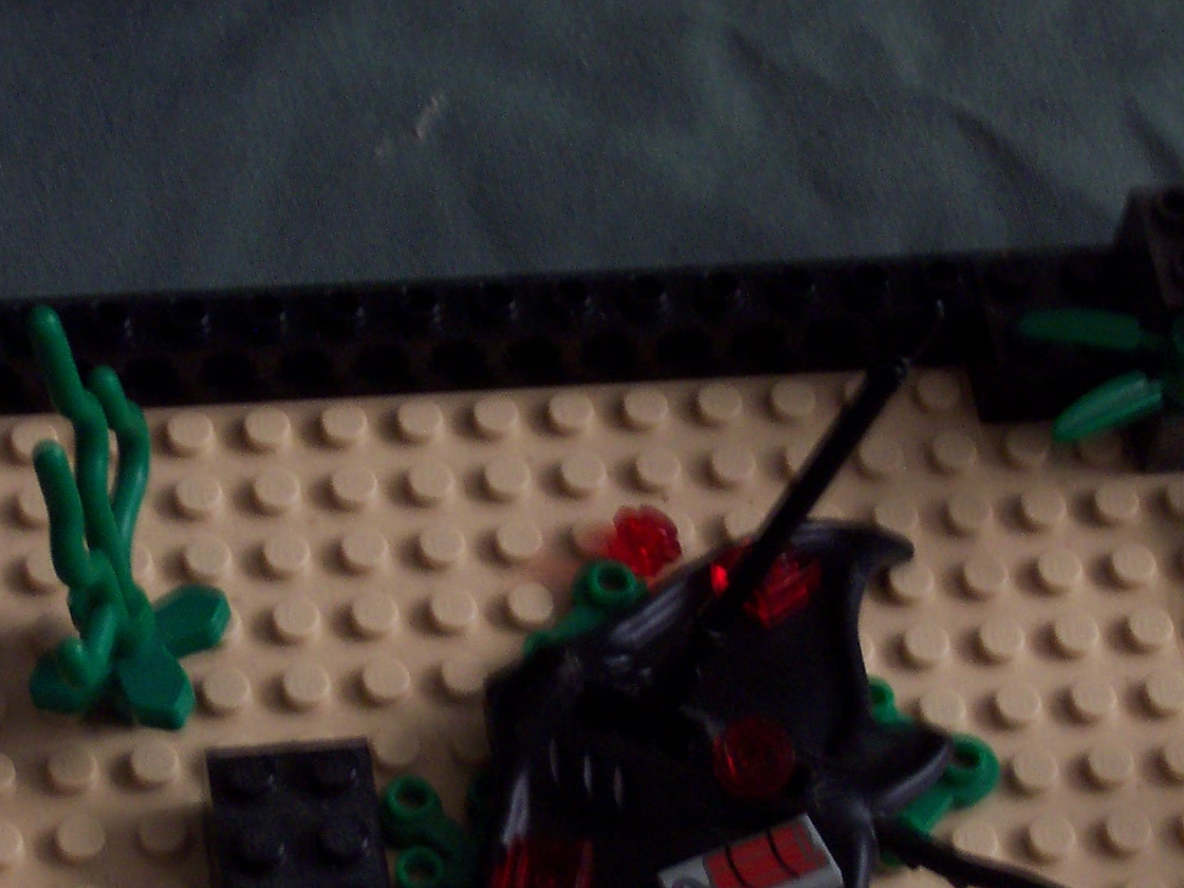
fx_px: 5678
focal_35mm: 166
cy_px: 602
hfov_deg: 11.9
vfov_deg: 8.9
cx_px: 654
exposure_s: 1/8
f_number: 4.8
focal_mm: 17.6
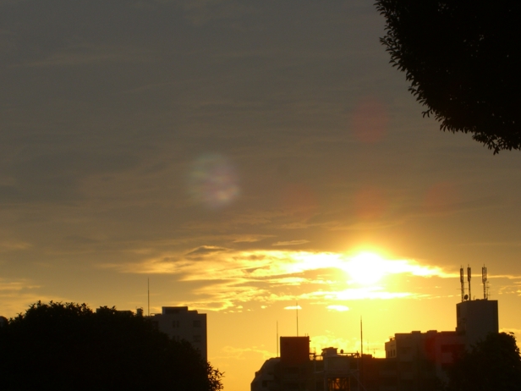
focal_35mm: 148
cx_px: 276
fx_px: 2228
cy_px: 223
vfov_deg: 10.0
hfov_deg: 13.3
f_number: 7.4
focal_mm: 23.7
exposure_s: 1/250
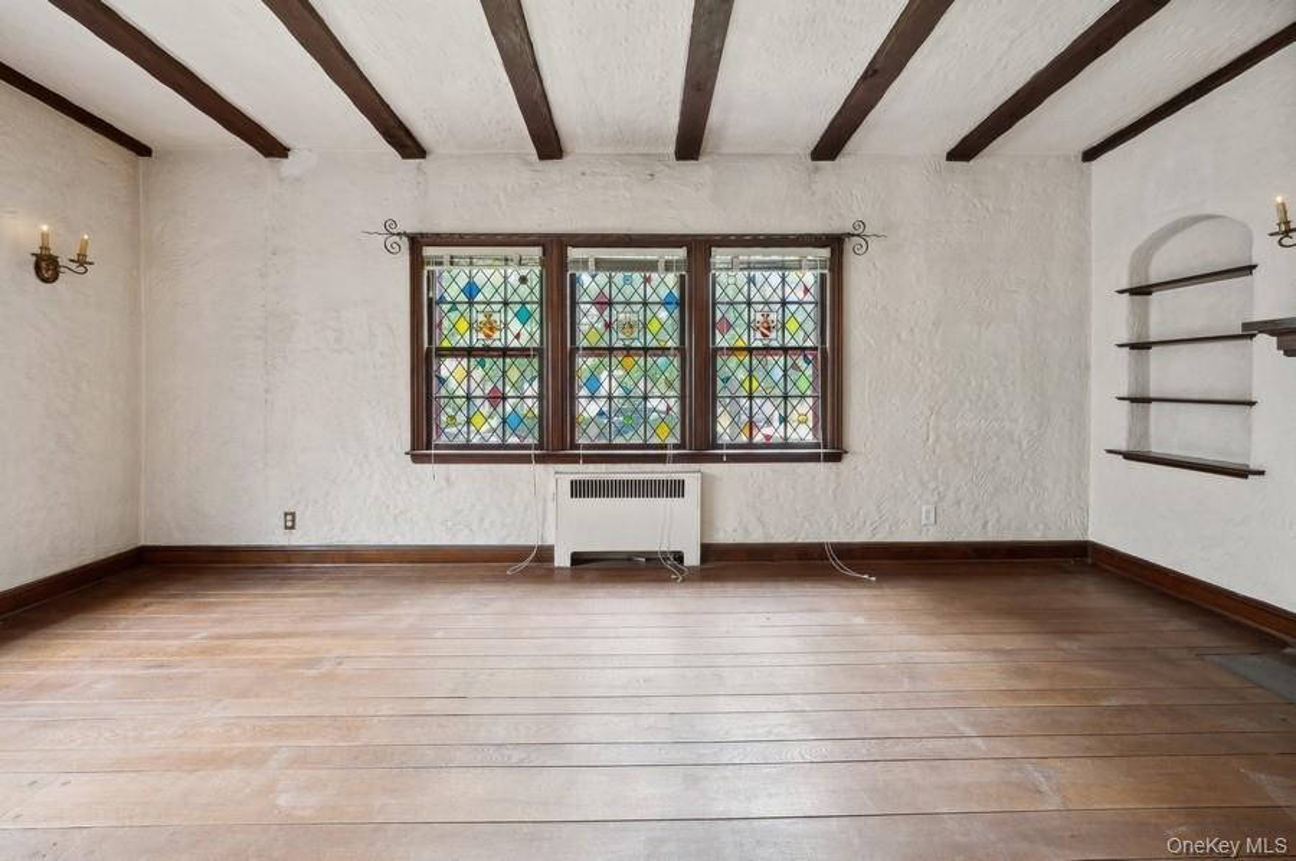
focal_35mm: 14
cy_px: 430
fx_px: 503
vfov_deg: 81.1
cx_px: 648
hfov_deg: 104.3
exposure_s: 1/1.67
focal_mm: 14
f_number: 11
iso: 200
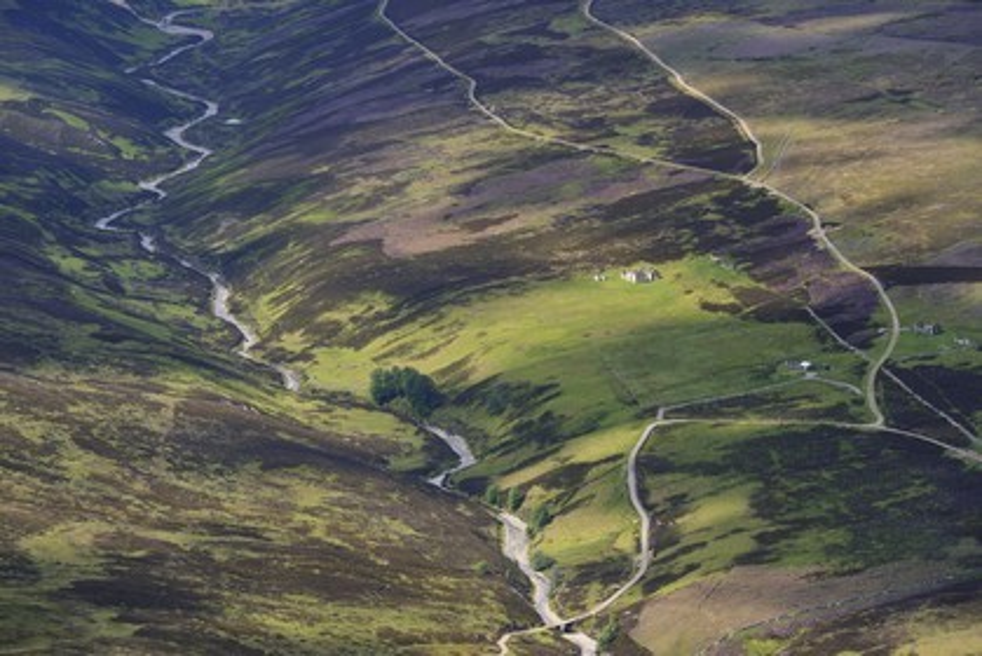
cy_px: 328
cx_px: 491
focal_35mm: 200
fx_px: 5459
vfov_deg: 6.9
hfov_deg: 10.3
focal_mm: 200
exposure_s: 1/800
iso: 400
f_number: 7.1
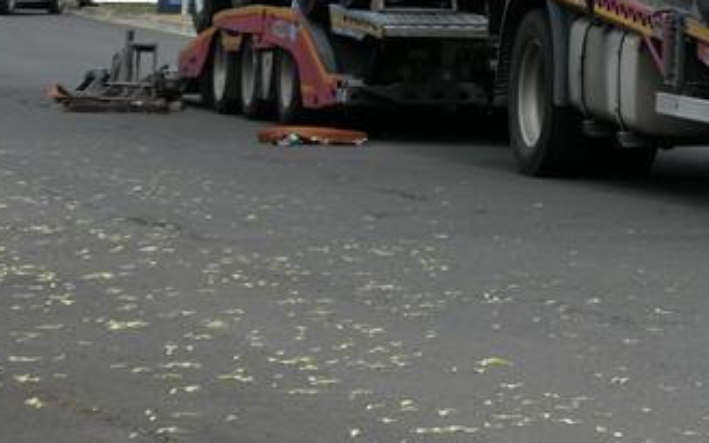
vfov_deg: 7.2
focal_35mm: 181
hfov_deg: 11.4
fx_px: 3497
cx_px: 837
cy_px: -153
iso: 80
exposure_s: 1/320
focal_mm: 12.5
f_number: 4.5
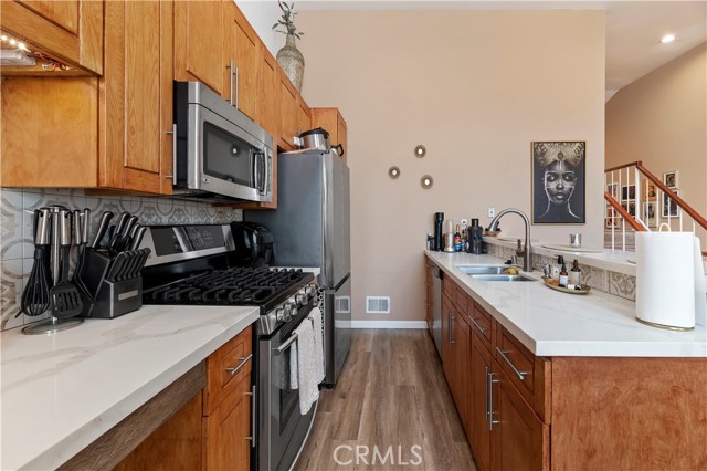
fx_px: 275
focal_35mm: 14
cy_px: 236
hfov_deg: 104.3
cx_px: 354
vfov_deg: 81.1
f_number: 10
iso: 500
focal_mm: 14
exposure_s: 1/4
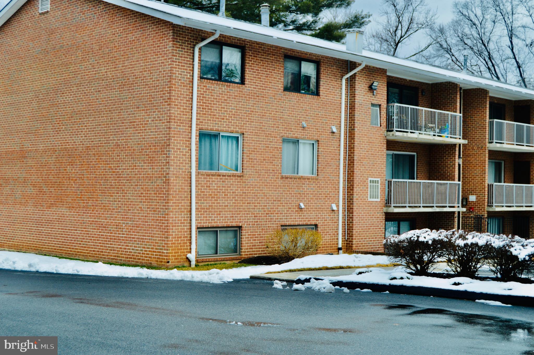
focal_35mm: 51
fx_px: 756
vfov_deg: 26.4
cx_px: 267
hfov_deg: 38.9
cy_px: 178
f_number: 6.3
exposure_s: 1/160
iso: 100
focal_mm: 34
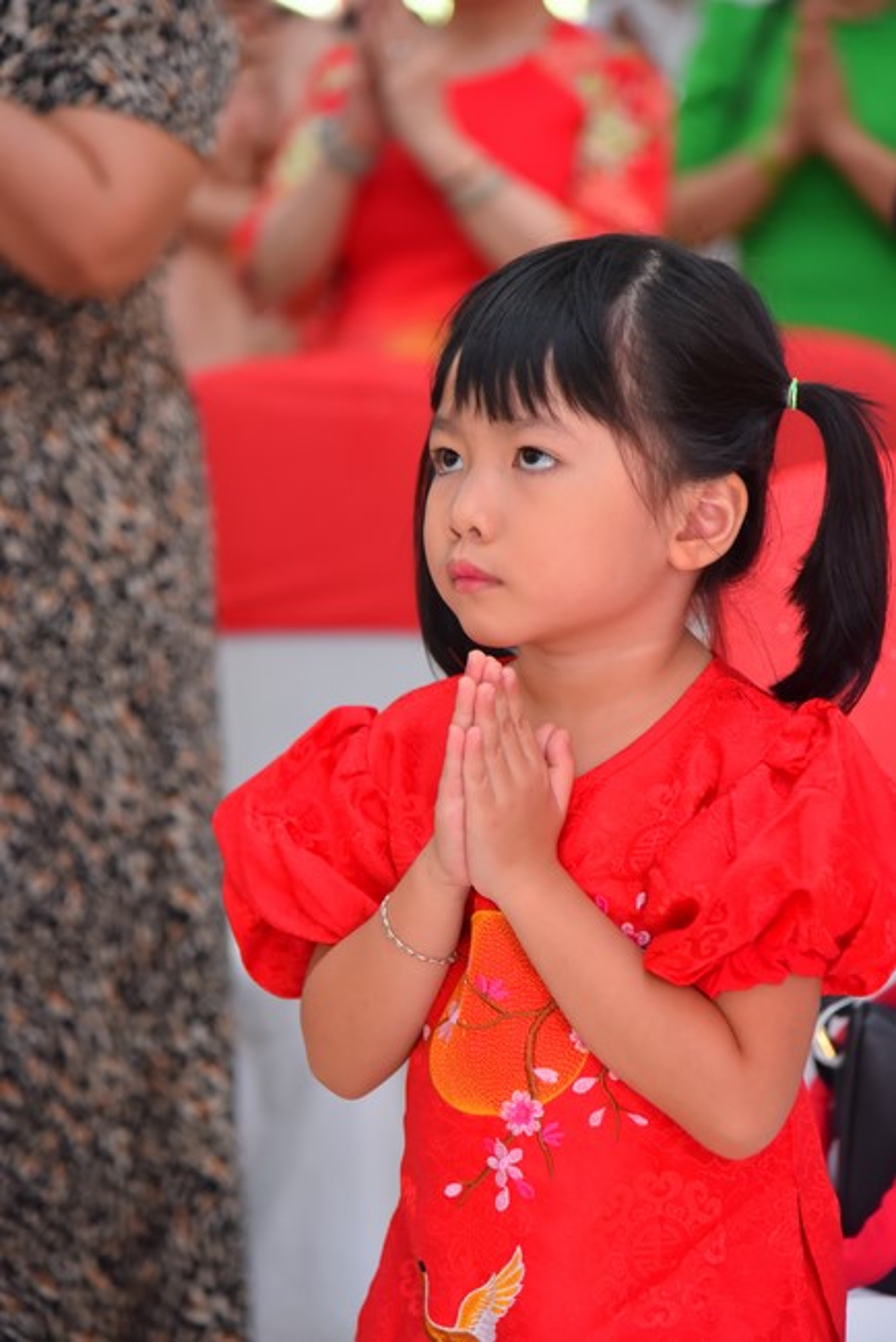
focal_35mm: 120
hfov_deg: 11.4
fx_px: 4475
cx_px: 448
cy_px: 671
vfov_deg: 17.1
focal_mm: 120
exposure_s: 1/160
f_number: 4.5
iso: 1250
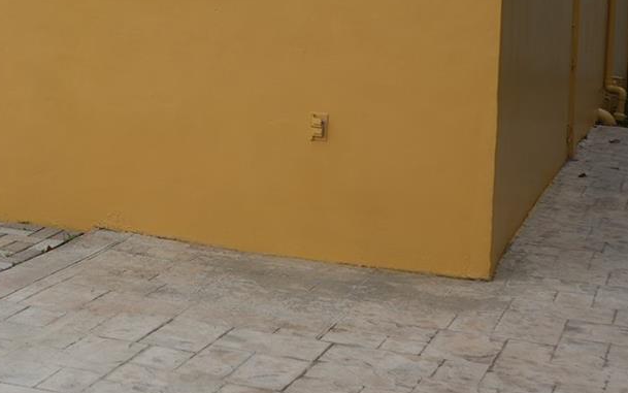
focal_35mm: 75
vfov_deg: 17.2
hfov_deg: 26.4
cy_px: 43
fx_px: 1284
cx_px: 41
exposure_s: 1/500
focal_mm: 28
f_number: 5.6
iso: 80
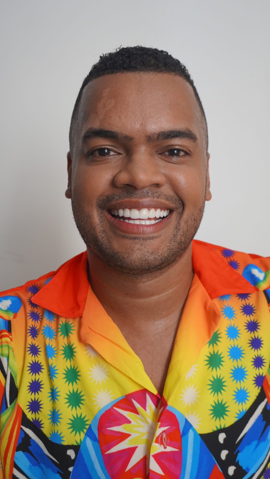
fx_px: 465
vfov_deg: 54.6
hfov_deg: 32.4
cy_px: 239
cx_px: 137
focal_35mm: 37
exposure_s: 1/160
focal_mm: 23
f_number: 4
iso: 320
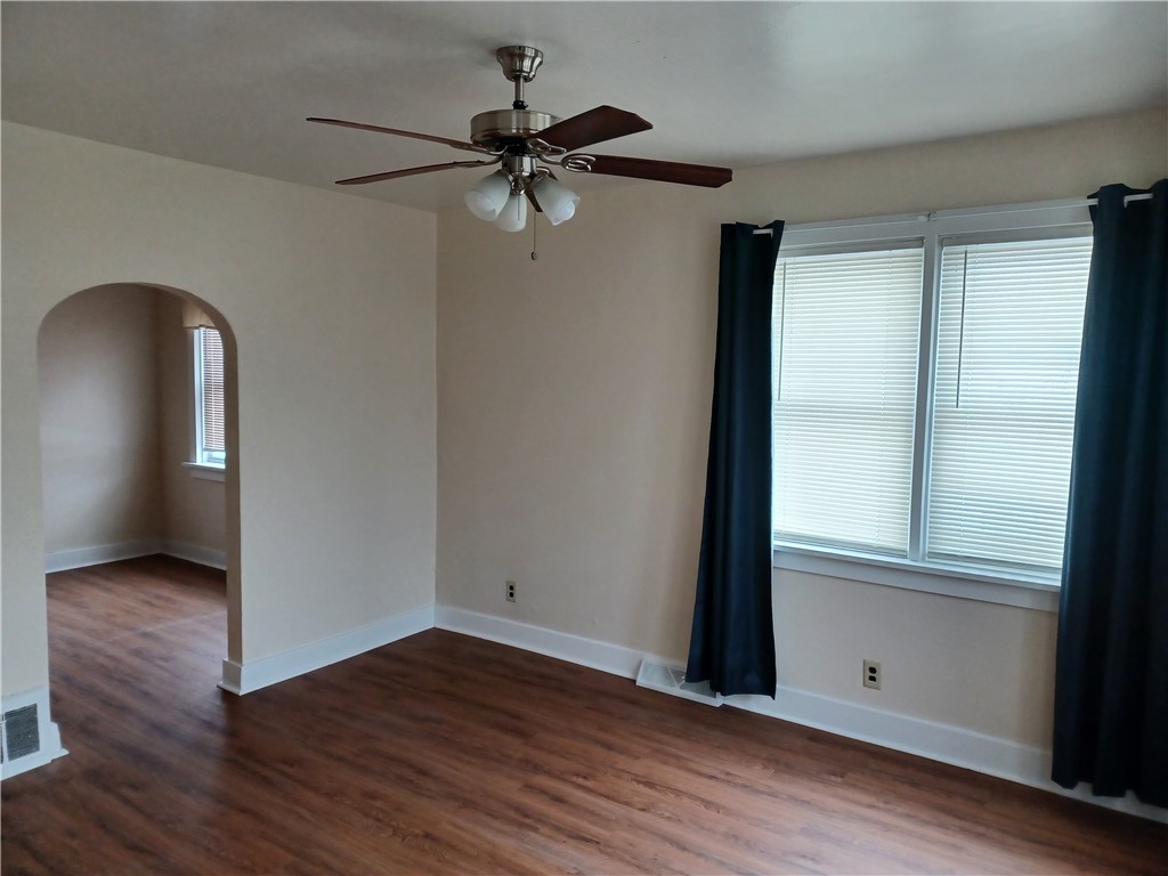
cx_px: 584
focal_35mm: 25
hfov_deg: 69.4
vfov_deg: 54.9
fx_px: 844
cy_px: 438
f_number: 1.8
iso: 250
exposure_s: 1/60
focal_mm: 4.6
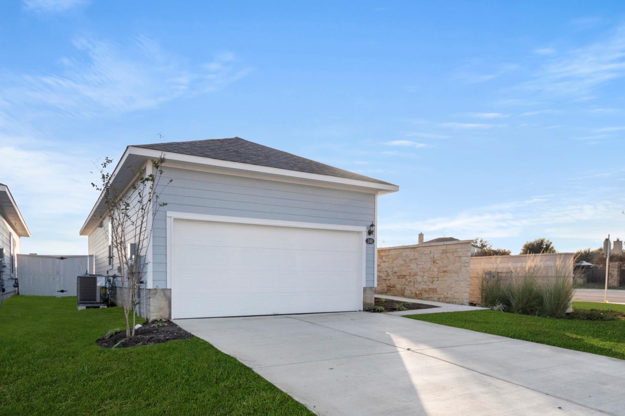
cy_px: 208
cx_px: 312
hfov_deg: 53.2
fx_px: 625
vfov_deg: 36.8
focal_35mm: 36
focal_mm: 24
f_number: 8
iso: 400
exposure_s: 1/1600
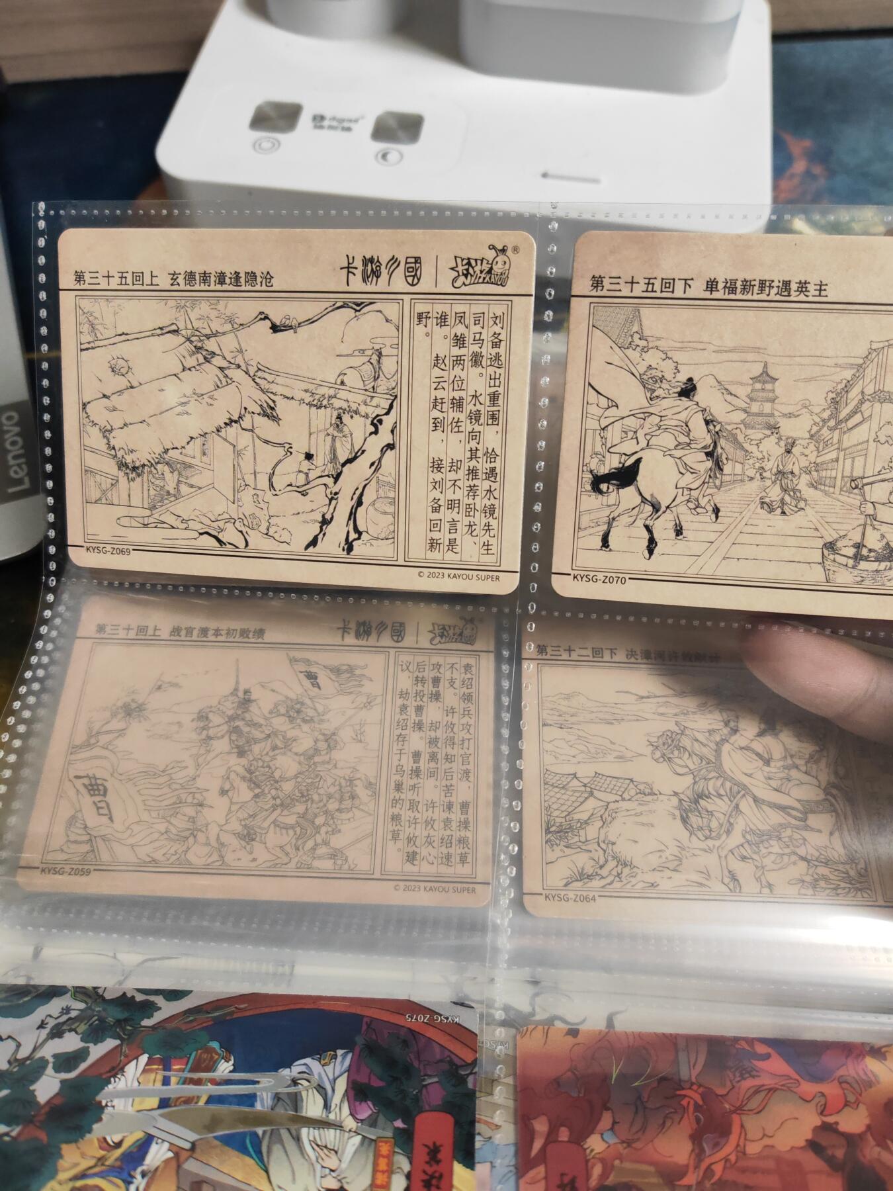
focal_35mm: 27
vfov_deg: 65.3
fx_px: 929
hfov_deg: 51.4
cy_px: 596
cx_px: 446
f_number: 1.8
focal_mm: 5.53
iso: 200
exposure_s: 1/100
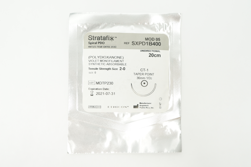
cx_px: 126
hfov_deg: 49.6
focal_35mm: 39
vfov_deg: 34.1
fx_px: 272
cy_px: 84
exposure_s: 1/15
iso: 400
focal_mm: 26
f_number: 9
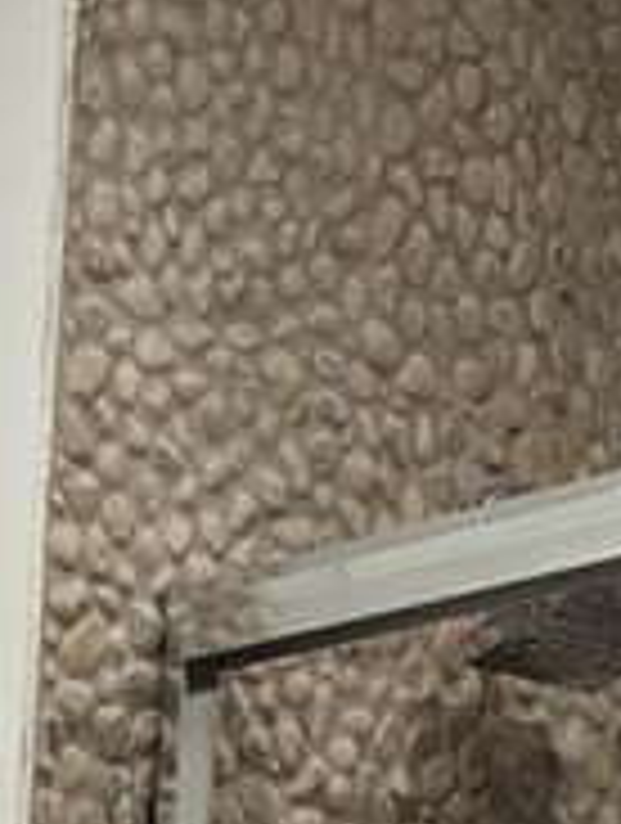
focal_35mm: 134
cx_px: -511
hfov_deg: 10.4
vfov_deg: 12.6
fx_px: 3194
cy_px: 1718
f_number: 1.85
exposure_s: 1/40
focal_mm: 6.81
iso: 71
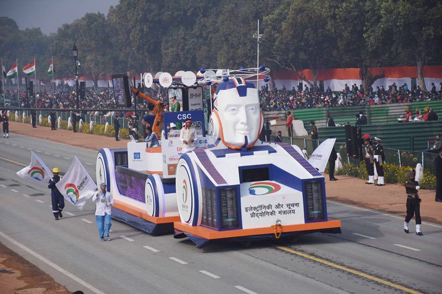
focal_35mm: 128
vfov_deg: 10.7
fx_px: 1565
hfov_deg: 16.1
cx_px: 221
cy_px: 147
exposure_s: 1/6400
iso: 400
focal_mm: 85
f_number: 5.6
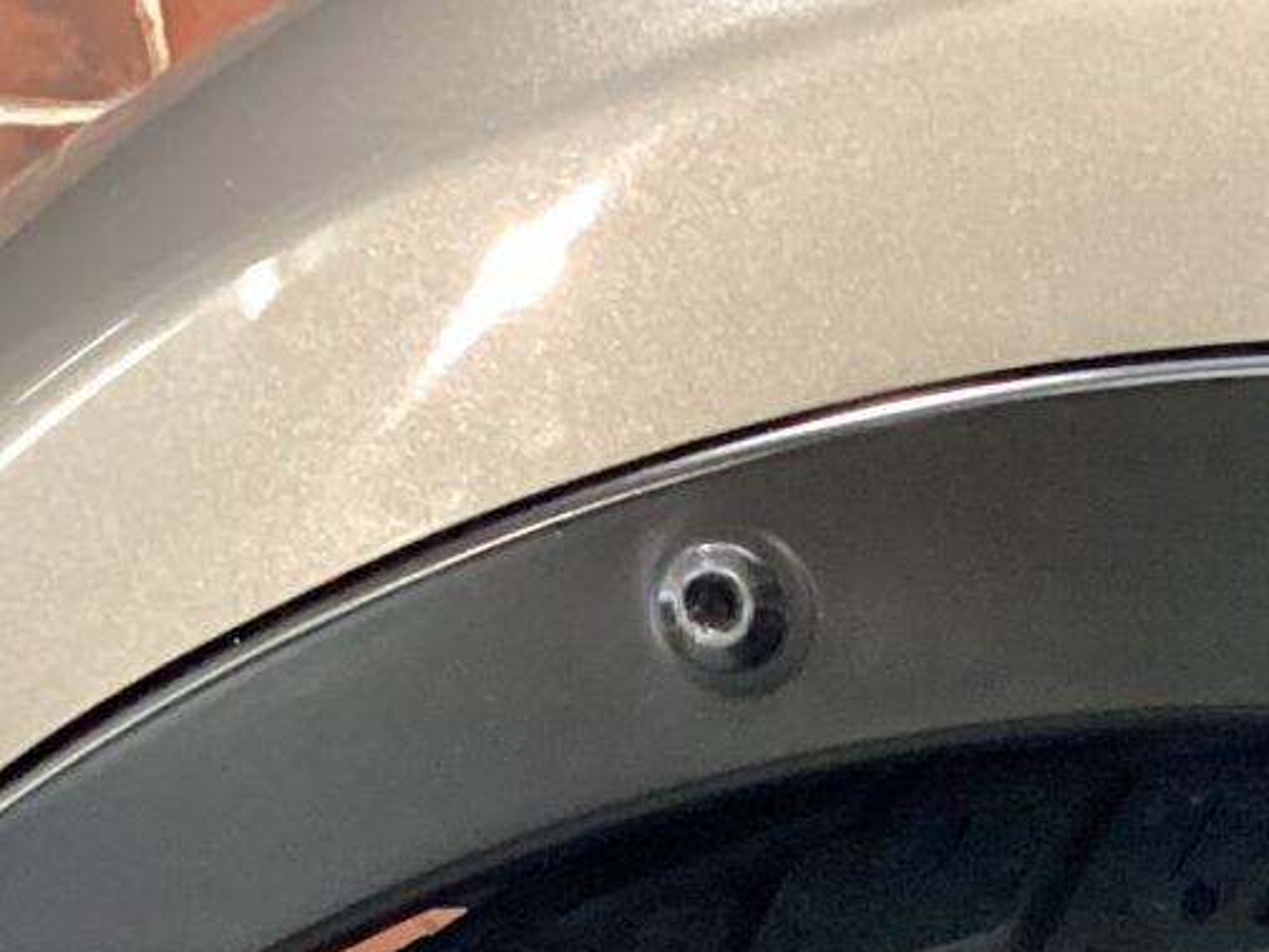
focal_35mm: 118
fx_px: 4326
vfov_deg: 11.5
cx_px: 1611
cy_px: 1808
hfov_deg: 15.9
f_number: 2.4
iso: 400
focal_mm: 3.3
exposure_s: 1/40
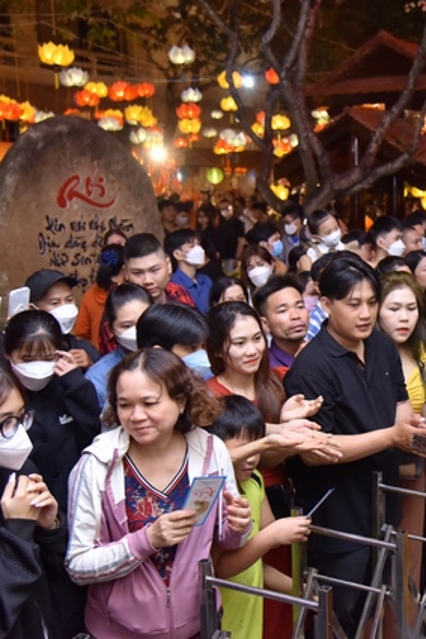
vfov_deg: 38.2
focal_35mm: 52
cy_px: 323
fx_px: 924
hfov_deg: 25.0
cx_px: 406
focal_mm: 34
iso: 1250
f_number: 4.5
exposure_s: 1/125
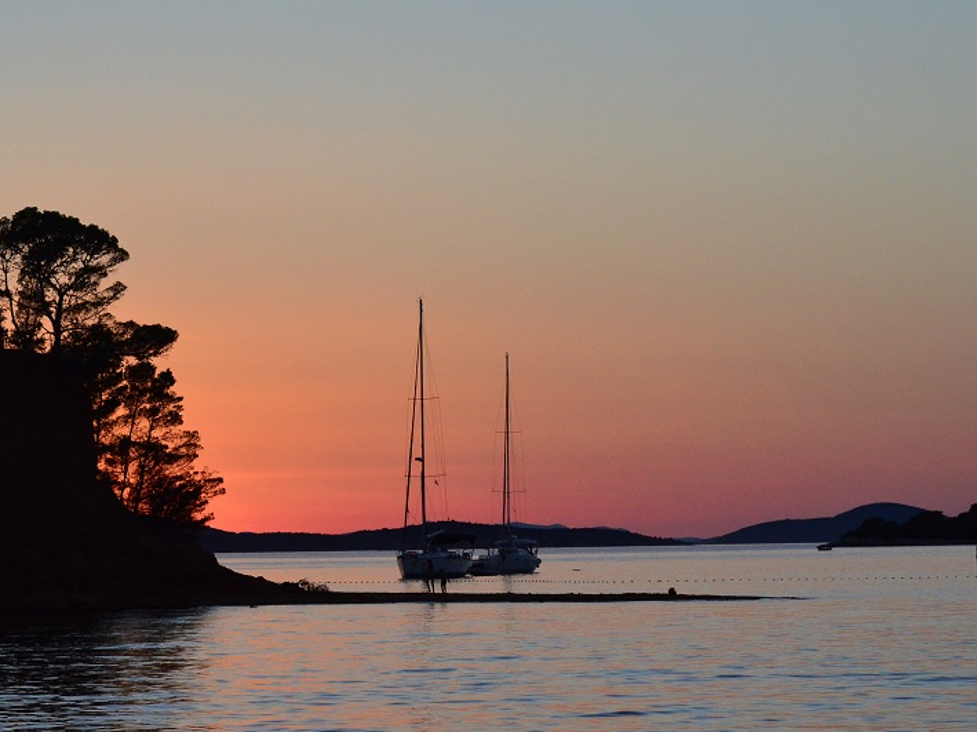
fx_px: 4006
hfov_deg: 13.9
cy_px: 411
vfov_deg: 10.4
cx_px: 460
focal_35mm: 142
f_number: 5.6
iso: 2000
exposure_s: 1/3200
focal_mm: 70
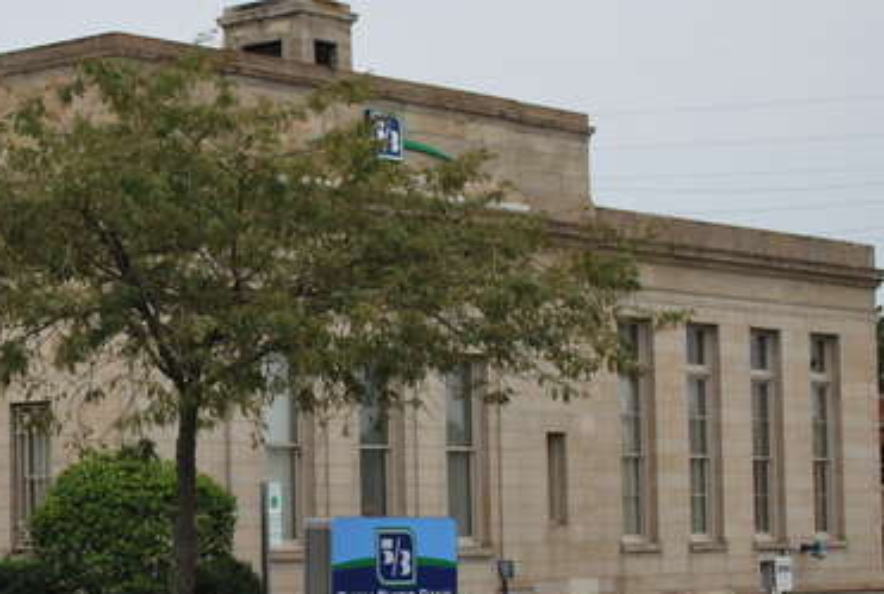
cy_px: 372
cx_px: -31
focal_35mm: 110
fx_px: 2707
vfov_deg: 12.5
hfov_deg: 18.0
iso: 125
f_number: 5.6
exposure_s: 1/125
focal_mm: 34
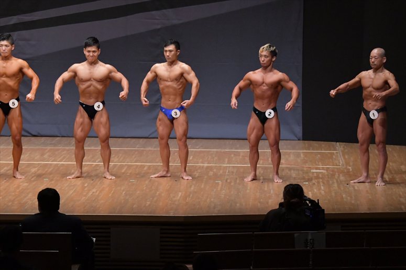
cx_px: 203
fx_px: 1894
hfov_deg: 12.2
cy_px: 135
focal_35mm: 168
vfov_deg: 8.2
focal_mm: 112
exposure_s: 1/400
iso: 6400
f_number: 5.6
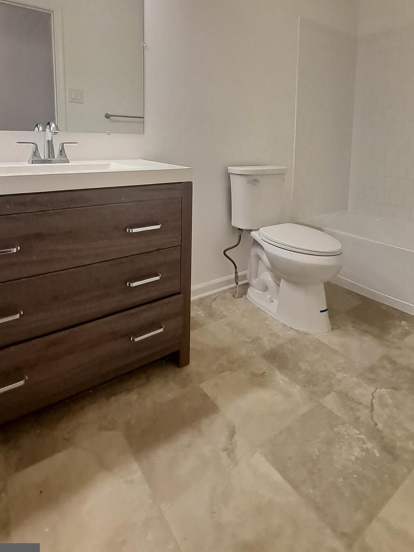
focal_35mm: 19
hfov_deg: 68.7
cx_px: 211
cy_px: 183
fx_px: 303
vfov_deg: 81.7
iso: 50
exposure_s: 1/120
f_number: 2.2
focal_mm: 1.74
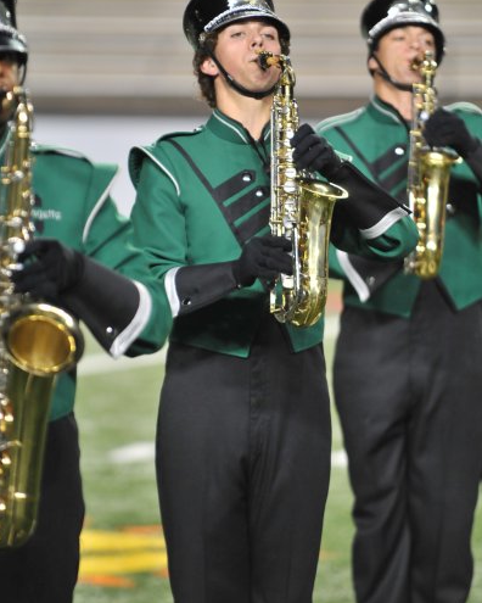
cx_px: 240
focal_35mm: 341
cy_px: 270
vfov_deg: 5.7
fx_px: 6081
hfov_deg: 4.5
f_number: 2.8
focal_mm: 200
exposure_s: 1/160
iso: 800
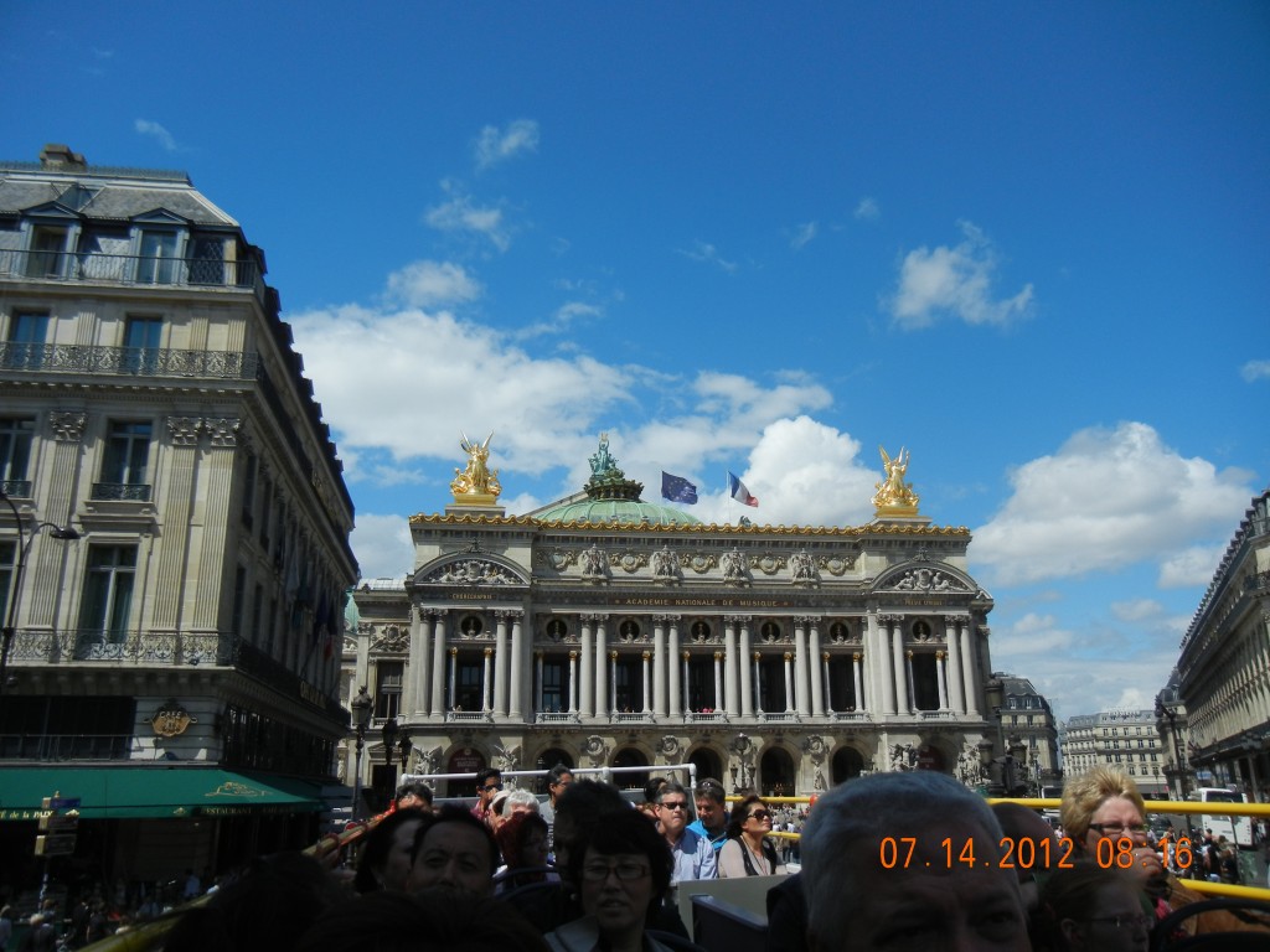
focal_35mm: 30
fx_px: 1101
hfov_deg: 60.0
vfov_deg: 46.8
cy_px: 476
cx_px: 635
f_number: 7
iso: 160
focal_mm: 5.4
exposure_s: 1/672
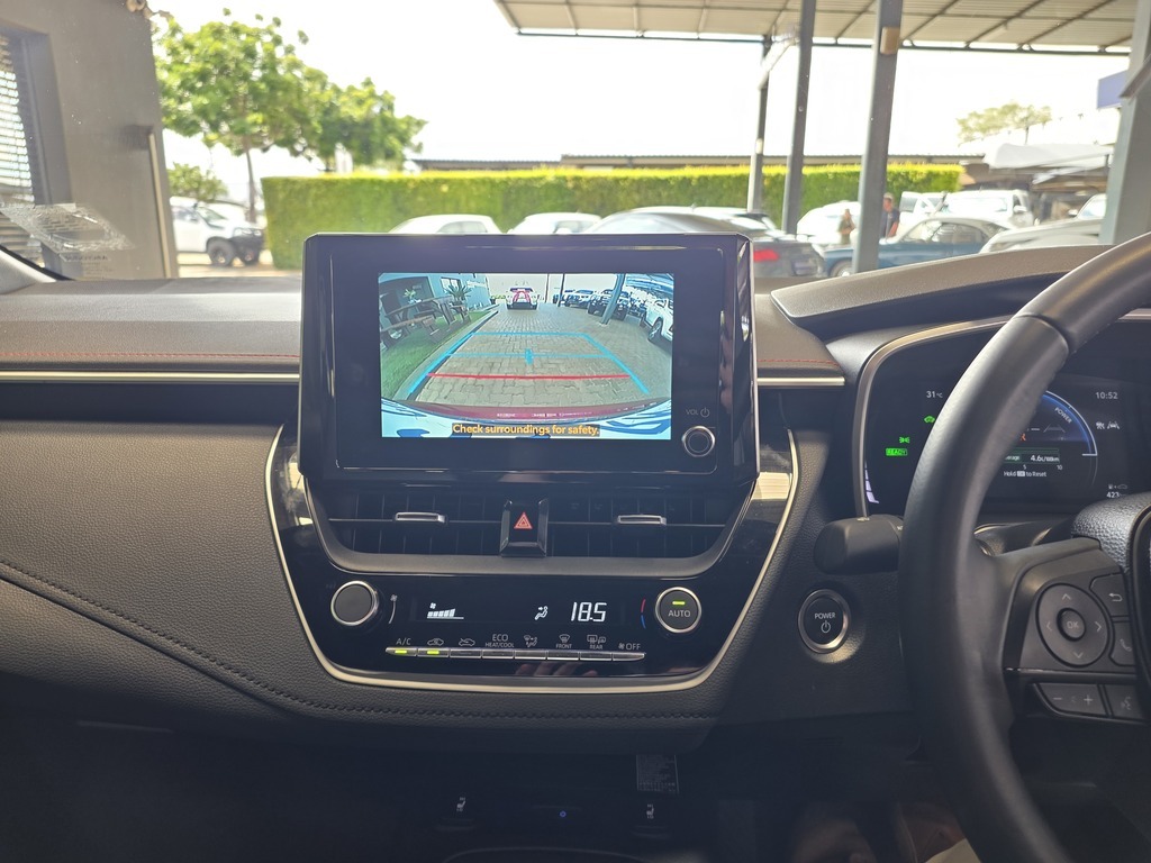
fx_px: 765
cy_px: 432
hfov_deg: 73.9
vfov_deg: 58.9
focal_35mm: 23
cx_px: 576
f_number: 1.7
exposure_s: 1/50
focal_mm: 6.25
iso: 64
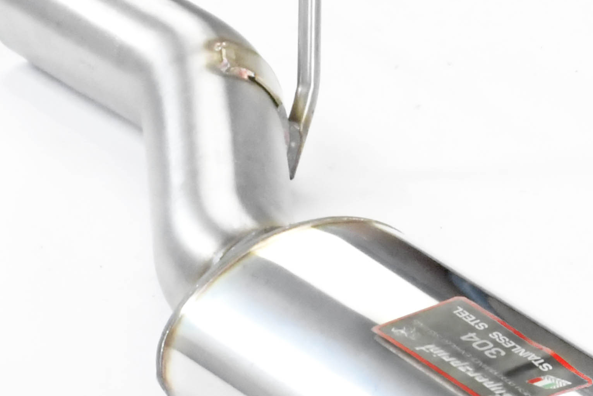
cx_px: 762
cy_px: 442
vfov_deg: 4.2
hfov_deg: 6.3
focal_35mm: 327
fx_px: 5387
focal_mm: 60
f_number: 16
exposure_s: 1/100
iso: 4000
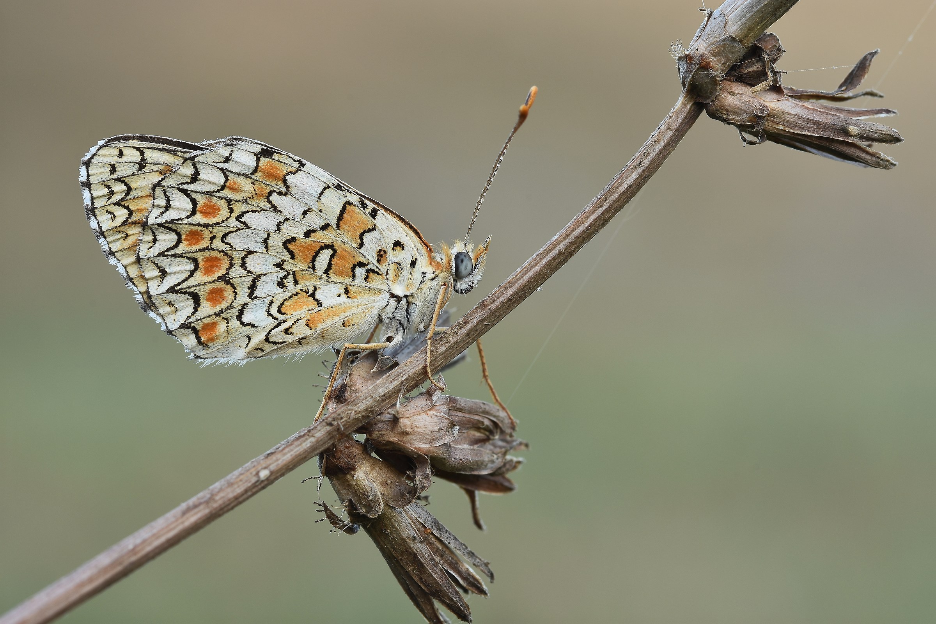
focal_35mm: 158
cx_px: 468
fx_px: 4094
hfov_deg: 13.0
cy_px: 312
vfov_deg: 8.7
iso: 100
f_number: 16
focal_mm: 105
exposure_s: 1/8
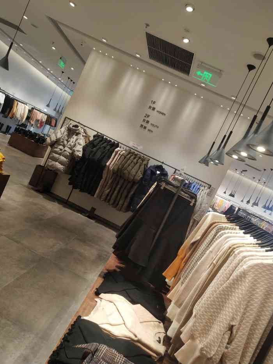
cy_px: 182
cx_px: 136
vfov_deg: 60.0
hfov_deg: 46.8
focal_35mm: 30
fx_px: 315
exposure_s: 1/100
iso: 145
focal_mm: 3.95
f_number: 1.8
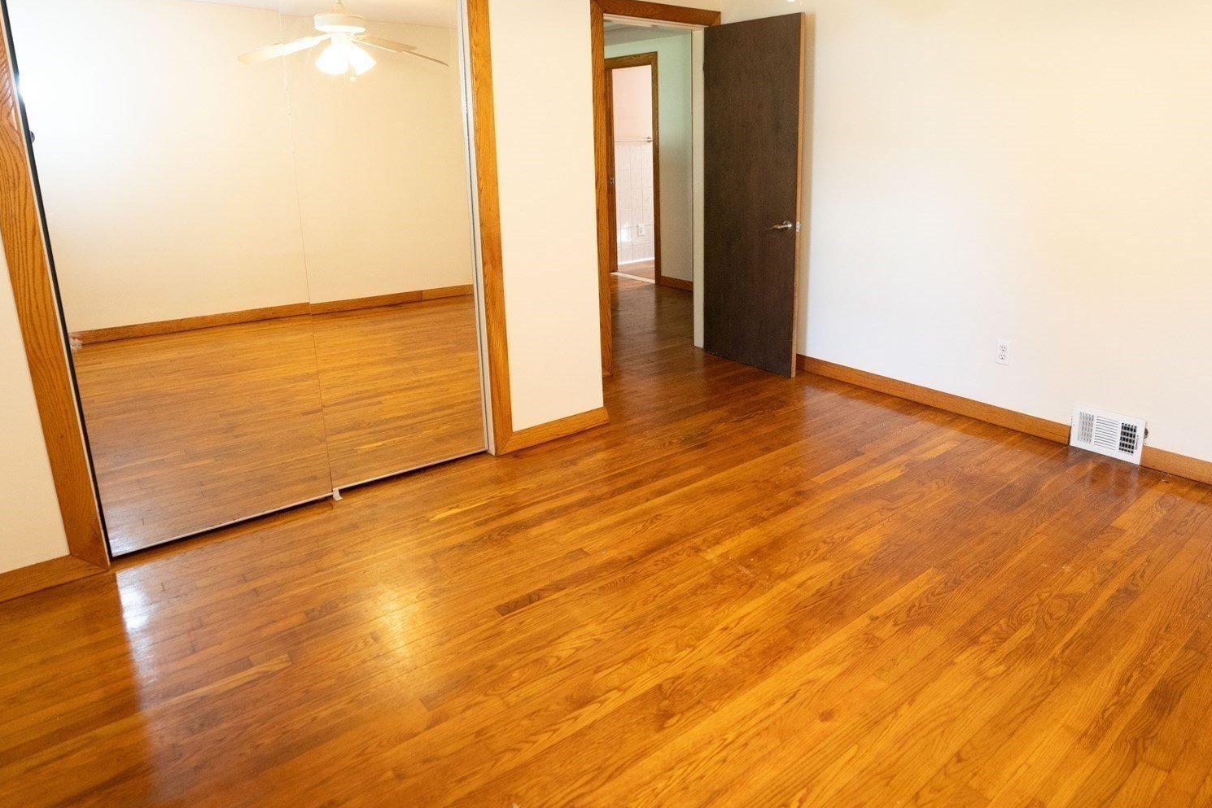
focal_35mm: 22
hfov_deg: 78.2
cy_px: 319
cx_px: 689
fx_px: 741
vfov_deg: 56.8
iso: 1600
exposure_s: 1/160
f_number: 2.8
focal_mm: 16
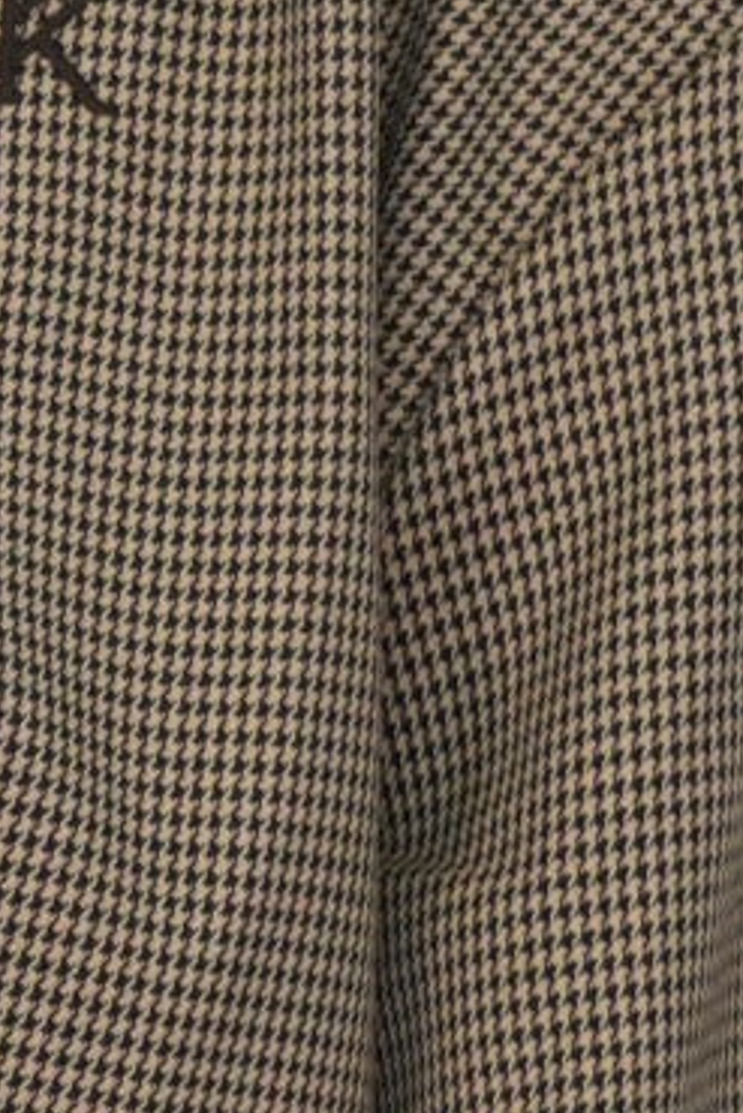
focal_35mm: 570
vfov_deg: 3.6
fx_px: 17643
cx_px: -600
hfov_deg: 2.4
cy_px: 890
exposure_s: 1/160
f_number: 4.5
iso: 1000
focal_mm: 55
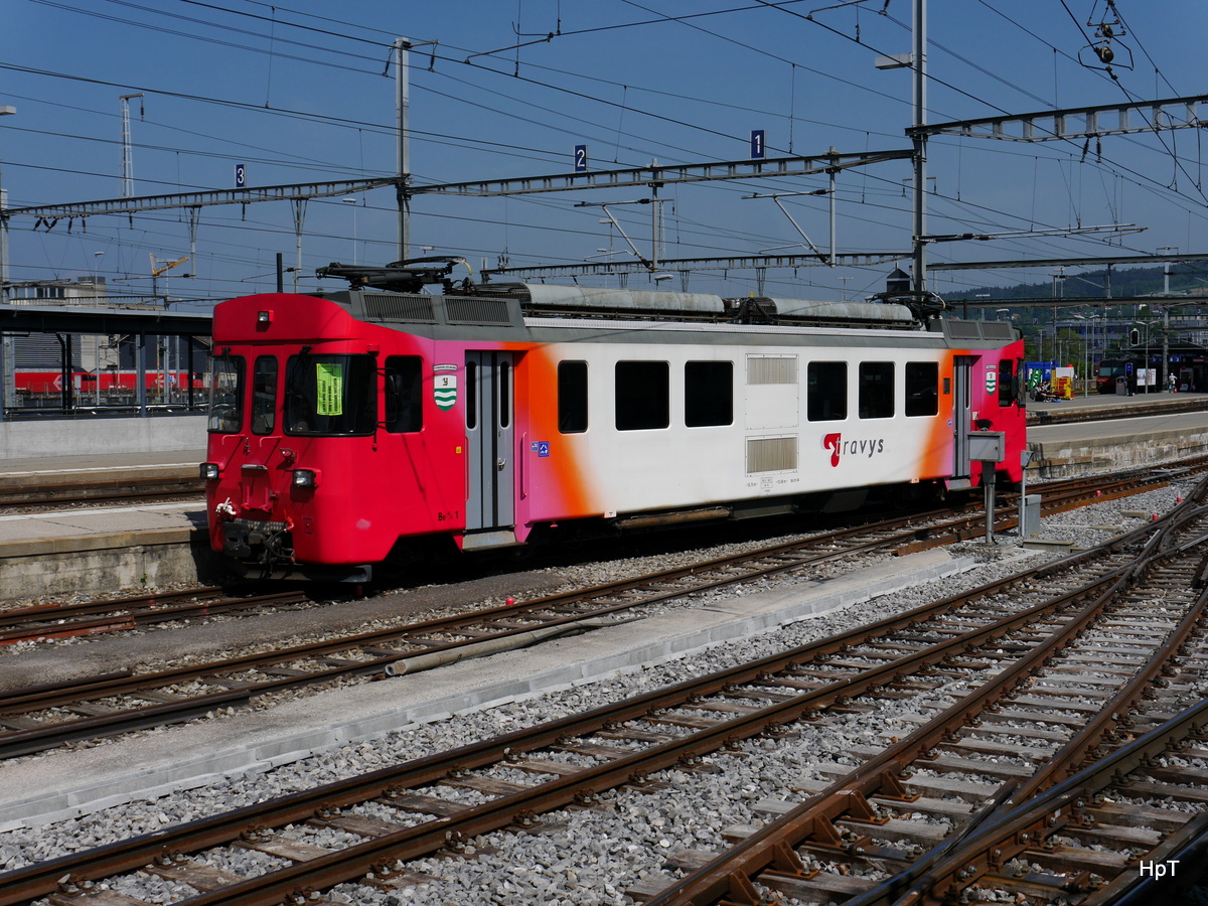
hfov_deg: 39.7
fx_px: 1675
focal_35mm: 48
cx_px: 604
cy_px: 453
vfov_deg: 30.3
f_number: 10
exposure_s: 1/640
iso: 160
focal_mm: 24
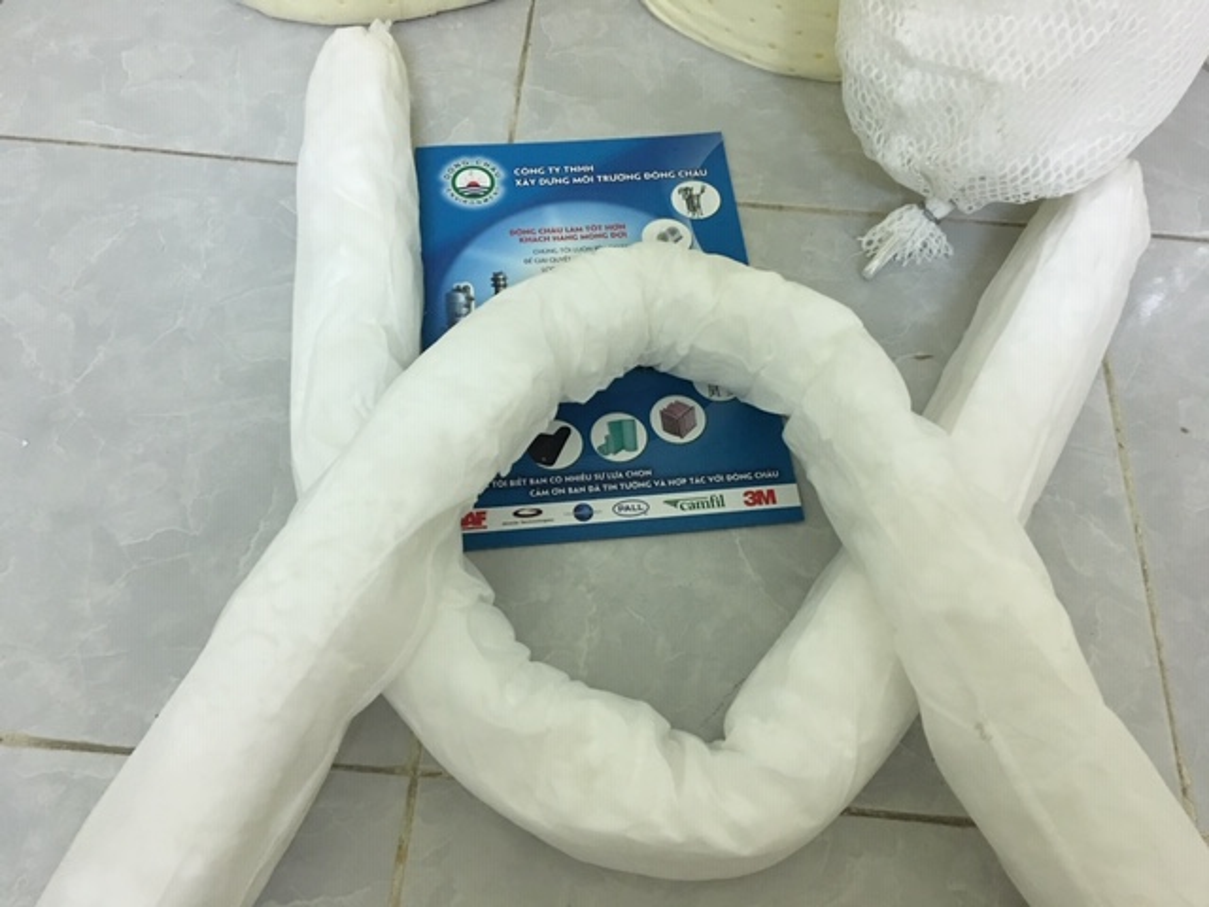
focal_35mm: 29
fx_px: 1013
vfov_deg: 48.2
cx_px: 604
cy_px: 454
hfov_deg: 61.7
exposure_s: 1/17
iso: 100
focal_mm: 4.15
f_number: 2.2
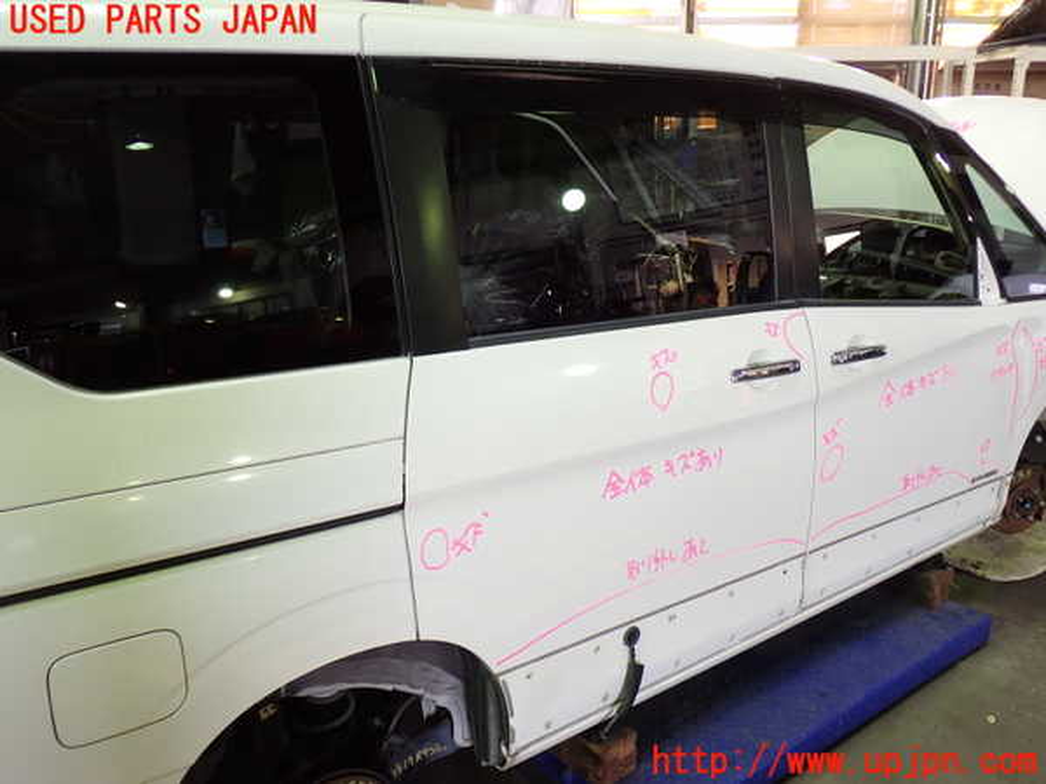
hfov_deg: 60.0
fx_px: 907
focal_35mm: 30
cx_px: 523
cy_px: 392
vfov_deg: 46.8
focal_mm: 5.4
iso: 200
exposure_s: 1/40
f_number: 2.3
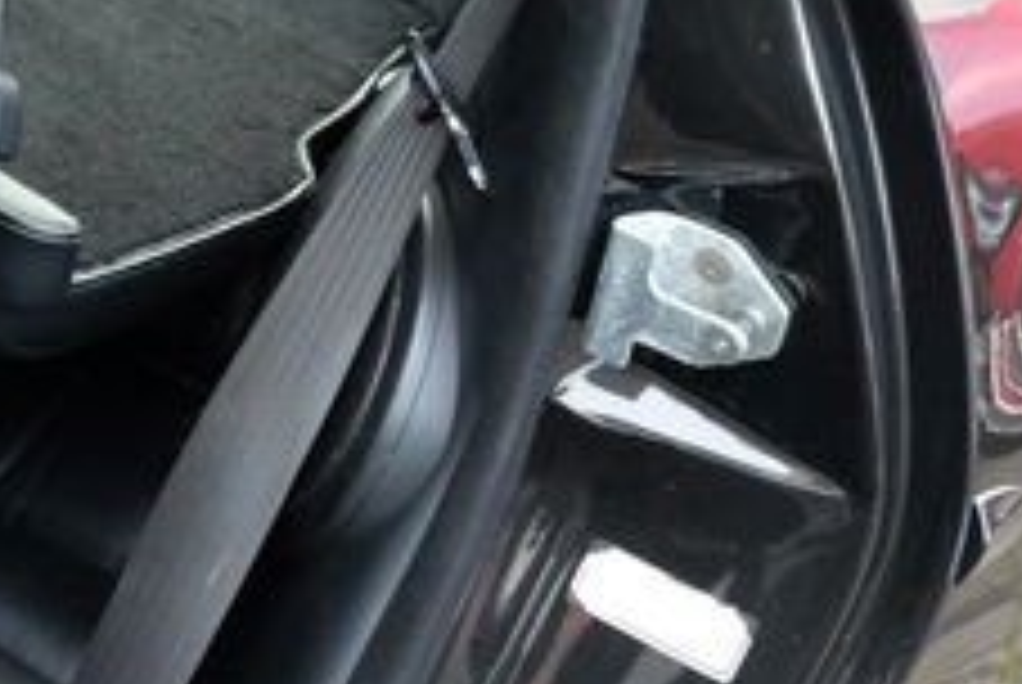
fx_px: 2786
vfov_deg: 13.9
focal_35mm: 98
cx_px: -621
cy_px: 130
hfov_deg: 18.0
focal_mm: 19.6
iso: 800
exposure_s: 1/58
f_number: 2.8
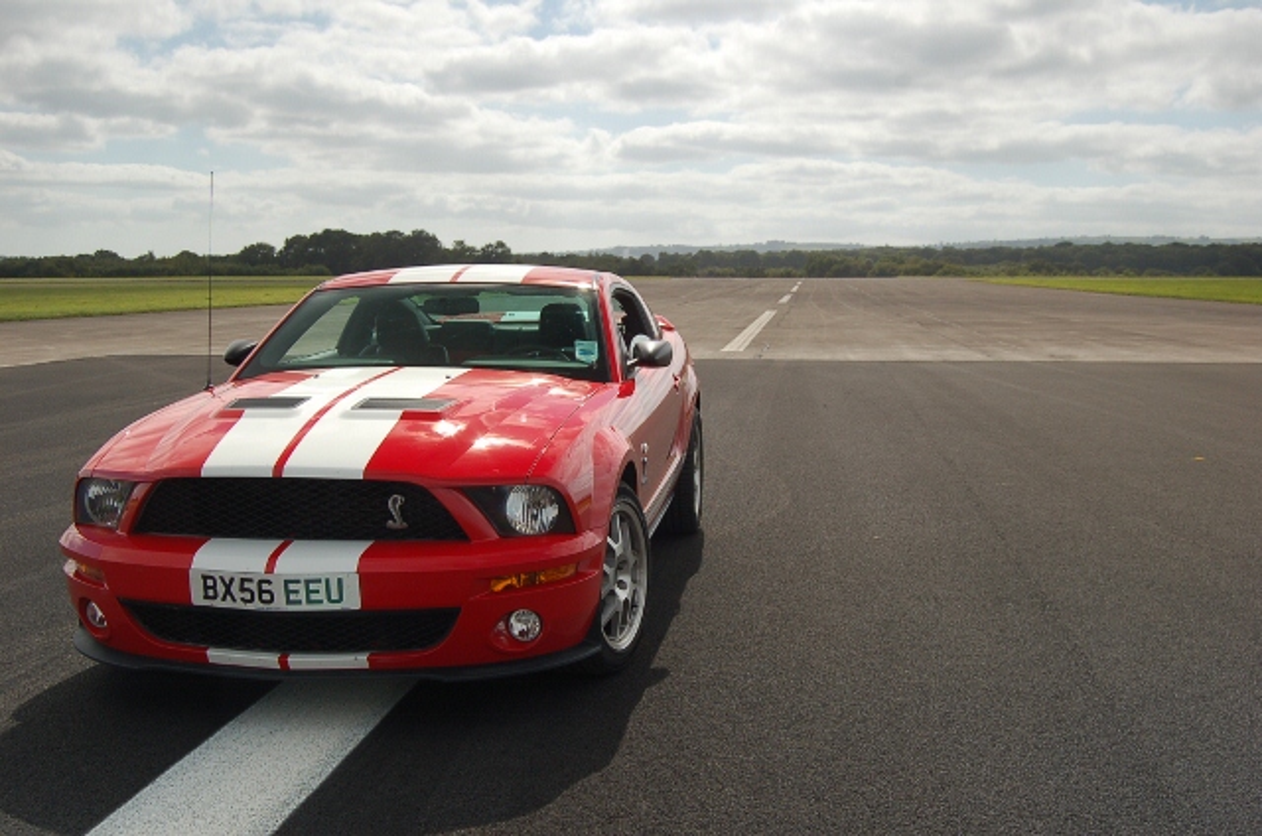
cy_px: 418
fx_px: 1469
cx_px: 631
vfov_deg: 31.8
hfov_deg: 46.5
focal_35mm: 42
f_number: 7.1
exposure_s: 1/200
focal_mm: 28
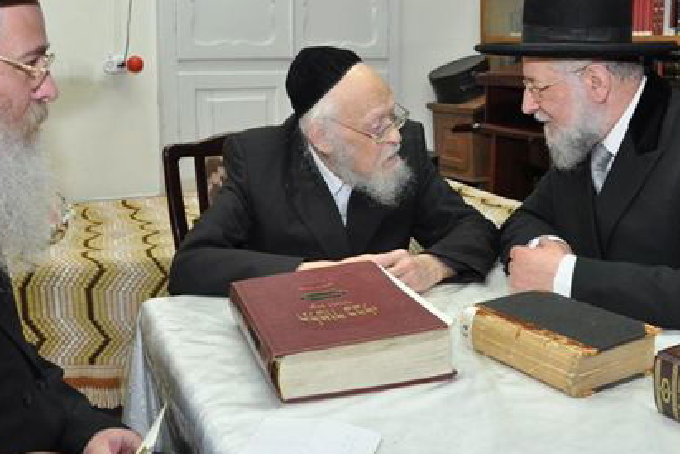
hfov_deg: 46.2
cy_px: 152
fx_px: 793
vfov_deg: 31.6
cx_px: 407
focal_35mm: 42
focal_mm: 18
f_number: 5
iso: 640
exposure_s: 1/60
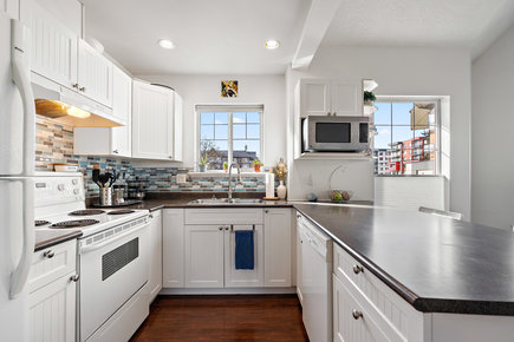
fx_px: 228
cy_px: 171
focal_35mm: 16
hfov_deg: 96.7
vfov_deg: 73.7
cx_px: 257
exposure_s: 1/60
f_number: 6.3
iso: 400
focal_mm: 16
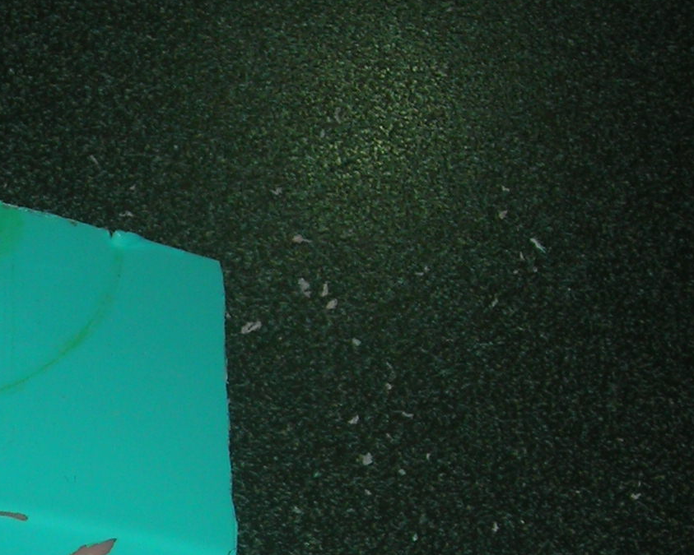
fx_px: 2342
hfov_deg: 15.9
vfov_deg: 13.3
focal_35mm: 114
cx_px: -231
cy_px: 566
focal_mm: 6.3
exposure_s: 1/60.1
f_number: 3.2
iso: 50
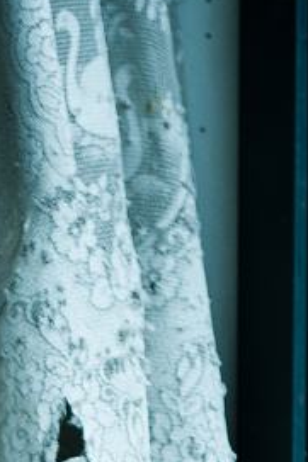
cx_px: -255
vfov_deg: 6.4
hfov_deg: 4.4
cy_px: 970
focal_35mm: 309
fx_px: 3970
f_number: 3.5
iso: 800
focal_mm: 70
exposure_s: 1/1000
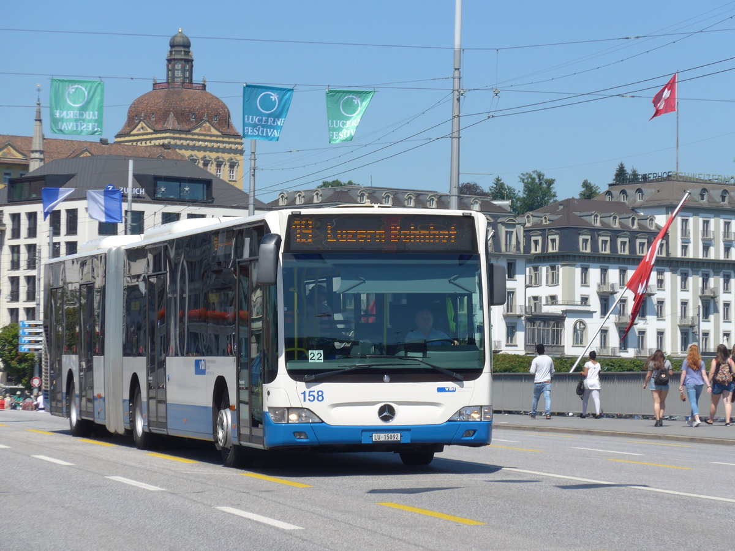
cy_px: 276
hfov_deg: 14.1
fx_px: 2973
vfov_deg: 10.6
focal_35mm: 140
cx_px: 368
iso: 80
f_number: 5.4
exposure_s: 1/400
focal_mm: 27.3
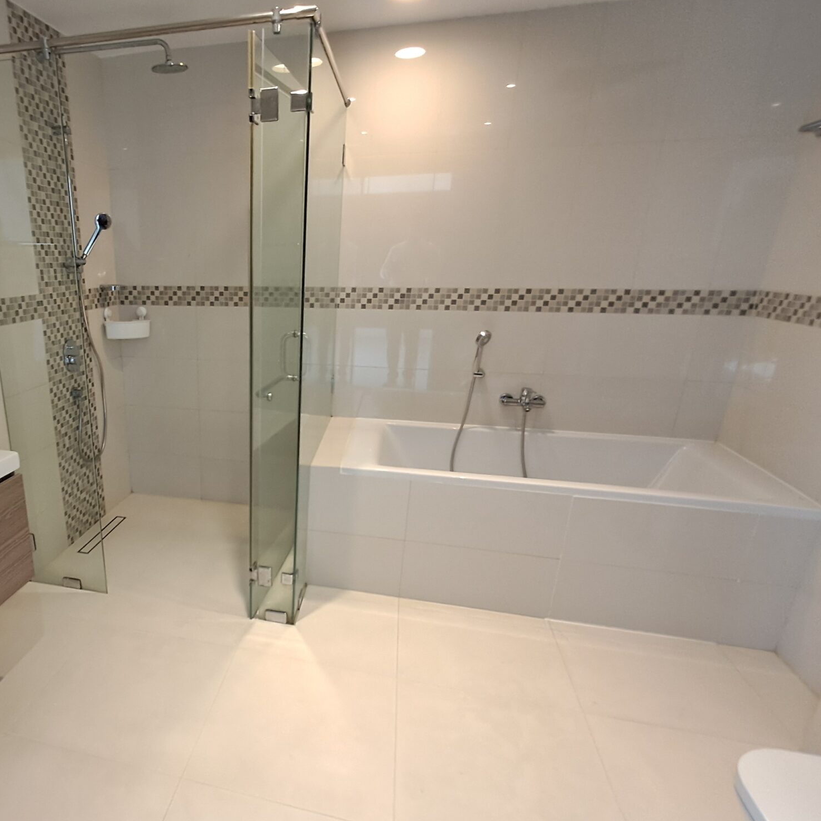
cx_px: 231
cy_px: 450
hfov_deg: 71.0
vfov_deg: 74.6
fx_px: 537
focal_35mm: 20
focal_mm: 1.42
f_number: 2.2
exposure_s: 1/50
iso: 100
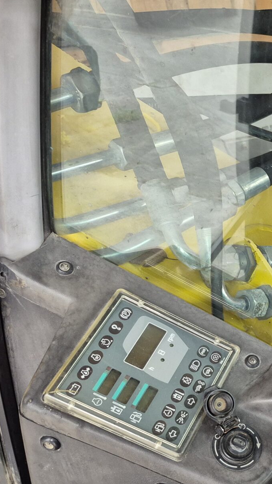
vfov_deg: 38.9
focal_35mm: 53
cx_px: 419
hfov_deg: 19.5
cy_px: 301
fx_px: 679
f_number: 1.8
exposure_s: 1/100
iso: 400
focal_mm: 5.4
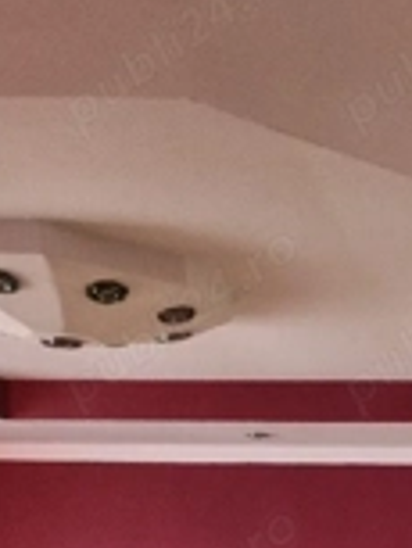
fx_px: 1078
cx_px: 530
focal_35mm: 68
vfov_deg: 25.8
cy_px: 641
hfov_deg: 19.9
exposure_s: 1/50
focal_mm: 5.4
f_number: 1.8
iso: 640
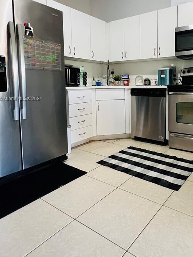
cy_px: 99
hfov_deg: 56.2
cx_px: 143
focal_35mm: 23
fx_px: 171
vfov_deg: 72.9
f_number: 1.8
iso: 400
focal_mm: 1.57
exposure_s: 1/60
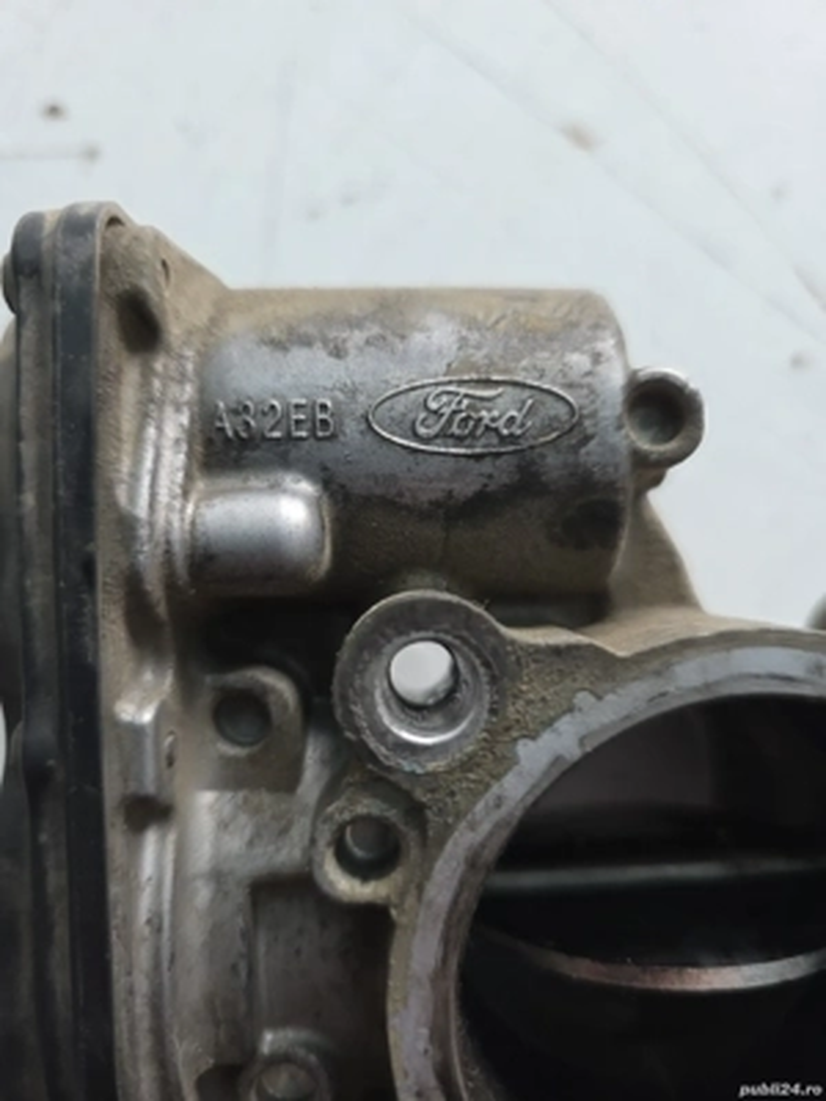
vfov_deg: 73.9
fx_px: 732
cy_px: 550
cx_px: 413
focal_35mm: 23
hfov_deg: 58.9
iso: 100
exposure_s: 1/180
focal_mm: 6.3
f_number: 1.7
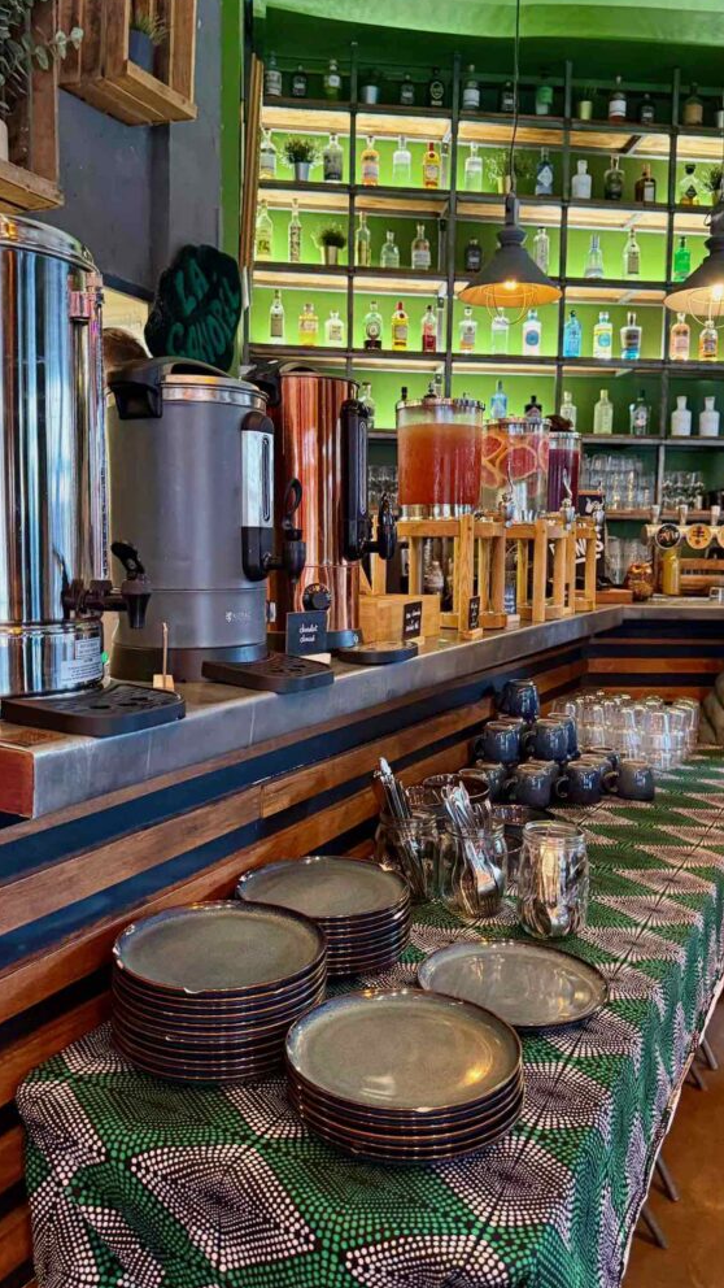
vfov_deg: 69.8
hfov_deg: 42.9
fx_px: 921
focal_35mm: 27
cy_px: 626
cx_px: 371
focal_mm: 6.76
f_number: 1.78
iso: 640
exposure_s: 1/33
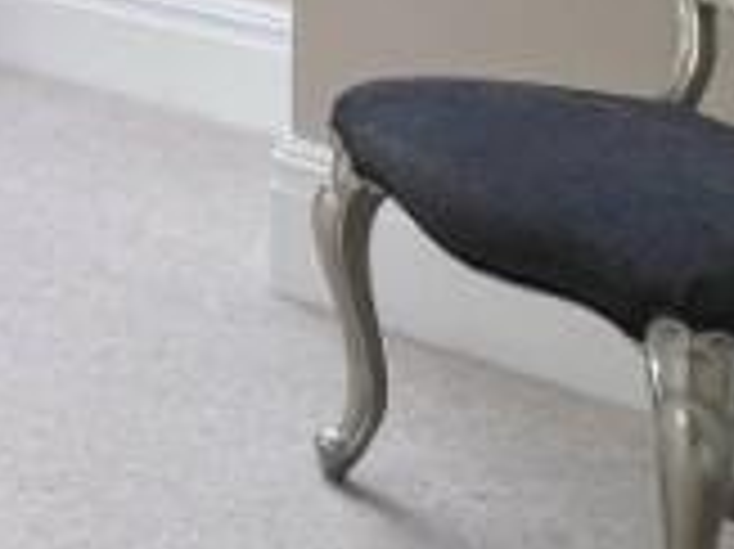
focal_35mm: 68
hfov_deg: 19.1
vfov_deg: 16.7
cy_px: -526
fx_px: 1441
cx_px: -691
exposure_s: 1/175
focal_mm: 1.57
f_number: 1.8
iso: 32
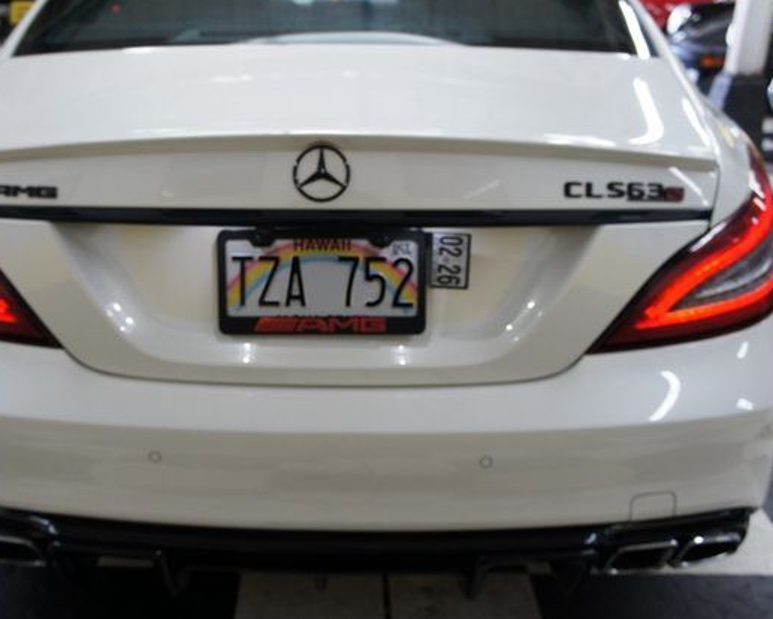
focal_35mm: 37
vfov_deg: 40.6
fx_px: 837
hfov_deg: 49.3
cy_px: 312
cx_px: 317
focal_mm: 21
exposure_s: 1/40
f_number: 4
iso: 320
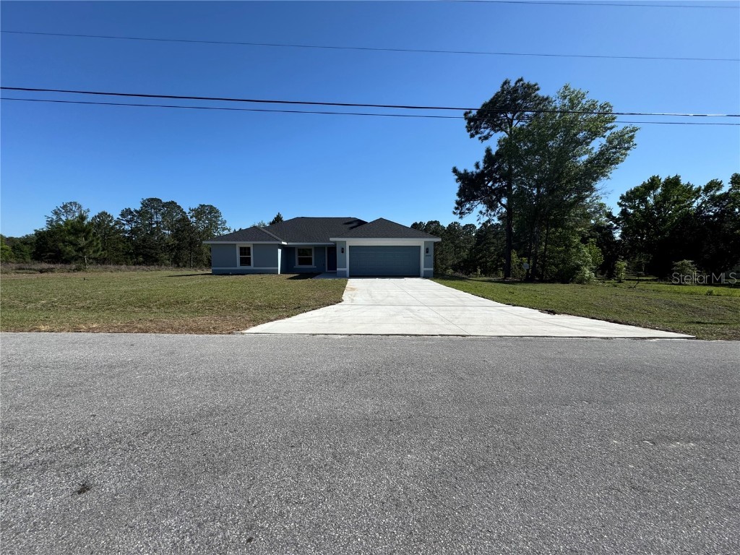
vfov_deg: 85.7
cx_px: 370
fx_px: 299
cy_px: 278
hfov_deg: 102.1
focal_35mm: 14
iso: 50
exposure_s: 1/2874
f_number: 2.2
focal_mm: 2.22
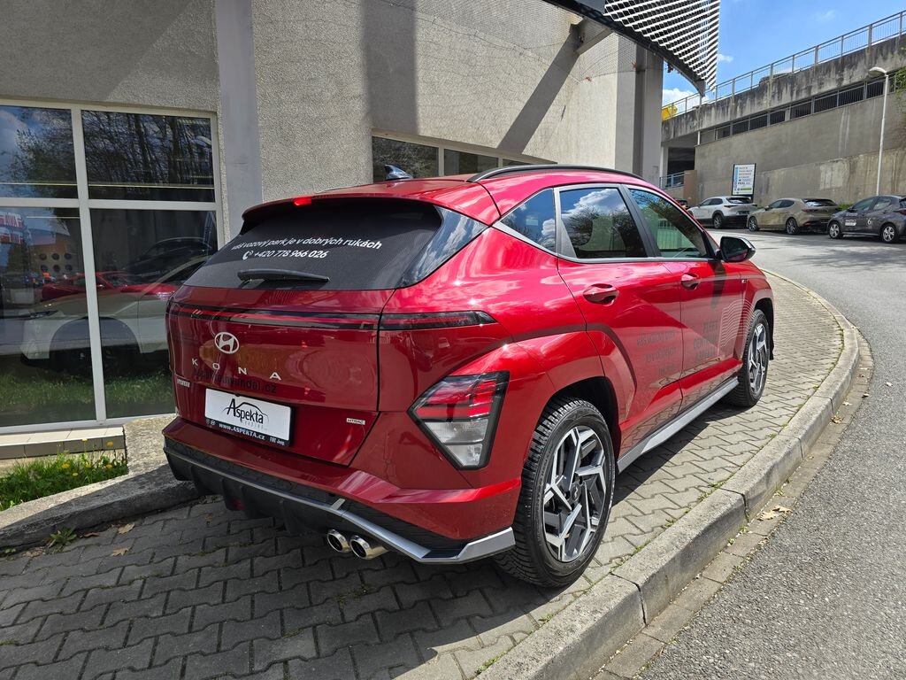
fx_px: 602
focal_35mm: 23
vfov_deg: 58.9
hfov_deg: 73.9
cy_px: 340
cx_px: 453
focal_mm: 6.3
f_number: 1.7
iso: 12
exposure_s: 1/533
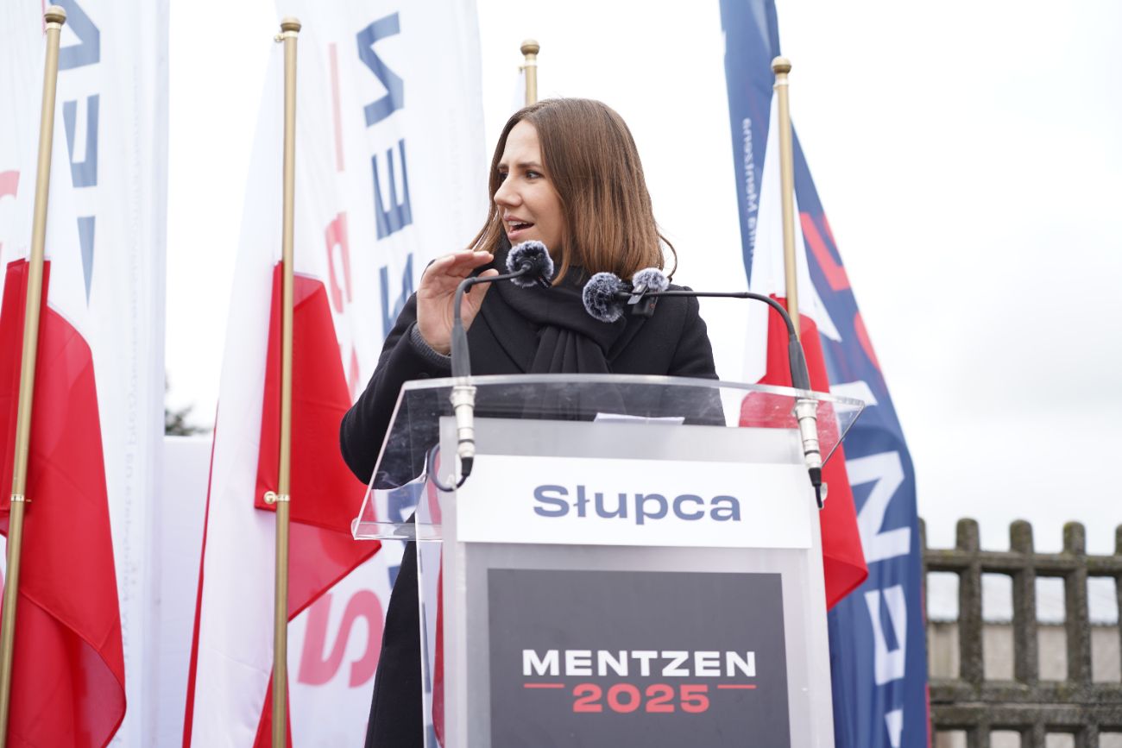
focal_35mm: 67
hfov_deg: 30.1
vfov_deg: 20.3
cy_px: 374
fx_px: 2088
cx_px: 561
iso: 125
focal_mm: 67
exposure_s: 1/100
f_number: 4
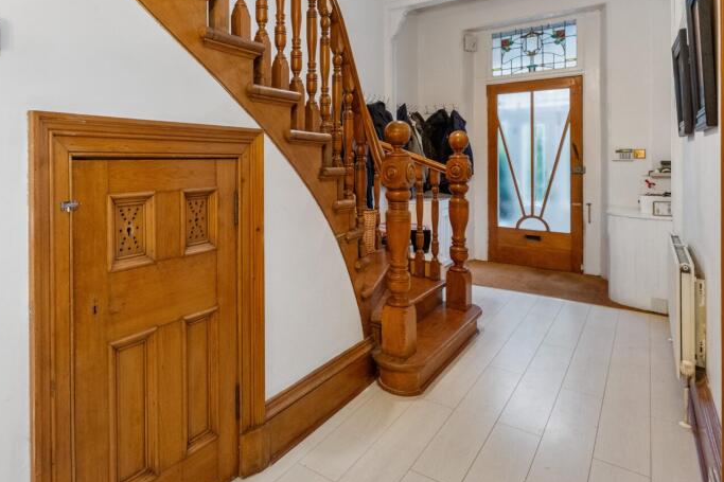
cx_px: 272
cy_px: 176
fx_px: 422
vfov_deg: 58.6
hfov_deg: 79.8
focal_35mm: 21
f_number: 8
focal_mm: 14
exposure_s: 1/5
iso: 1600
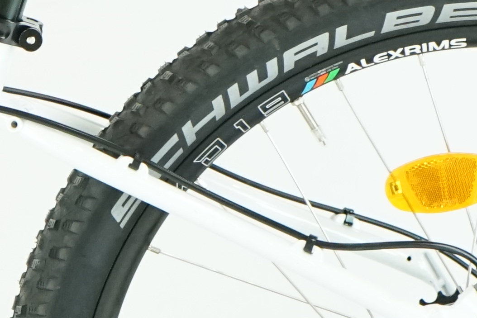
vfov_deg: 3.7
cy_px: 84
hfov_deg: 5.5
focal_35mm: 370
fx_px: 4903
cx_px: -286
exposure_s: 1/200
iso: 2000
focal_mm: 65
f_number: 5.6
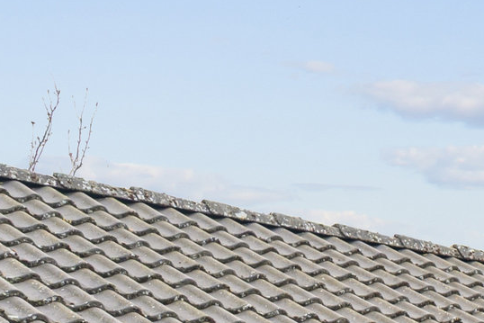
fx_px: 1611
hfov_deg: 13.0
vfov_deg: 10.4
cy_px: 686
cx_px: 1159
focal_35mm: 120
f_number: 6.3
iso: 200
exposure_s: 1/160
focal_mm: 21.5
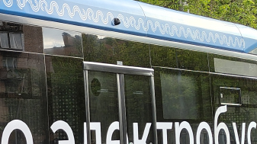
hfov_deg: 19.1
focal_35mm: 101
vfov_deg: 11.9
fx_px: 688
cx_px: -107
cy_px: 112
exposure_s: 1/399
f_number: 1.8
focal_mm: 5.59
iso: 50
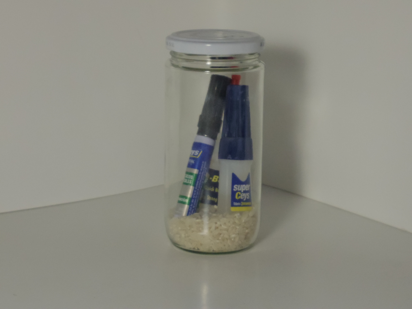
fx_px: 988
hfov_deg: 23.6
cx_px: 206
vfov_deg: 17.8
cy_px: 154
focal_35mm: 83
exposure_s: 1/100
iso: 1000
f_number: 4.5
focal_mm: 14.9
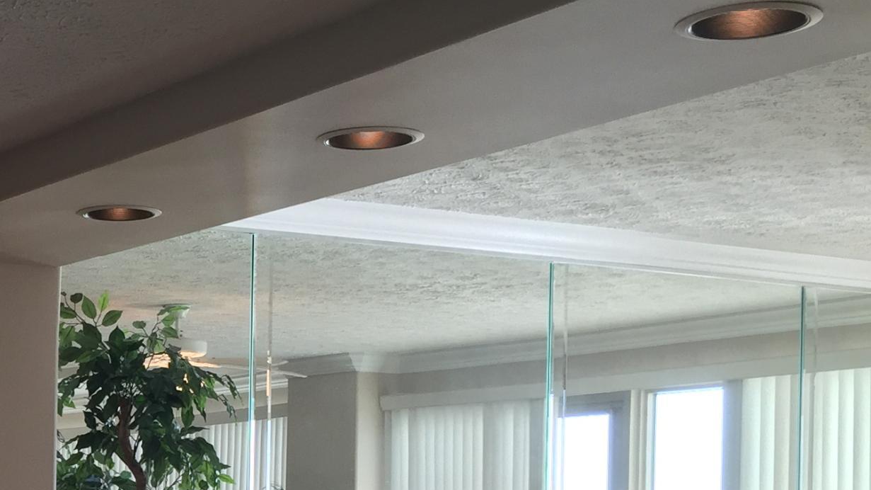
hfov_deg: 25.3
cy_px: 547
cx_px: -116
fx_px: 1778
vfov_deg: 15.3
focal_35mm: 77
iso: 50
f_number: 2.2
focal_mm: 4.15
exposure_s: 1/120
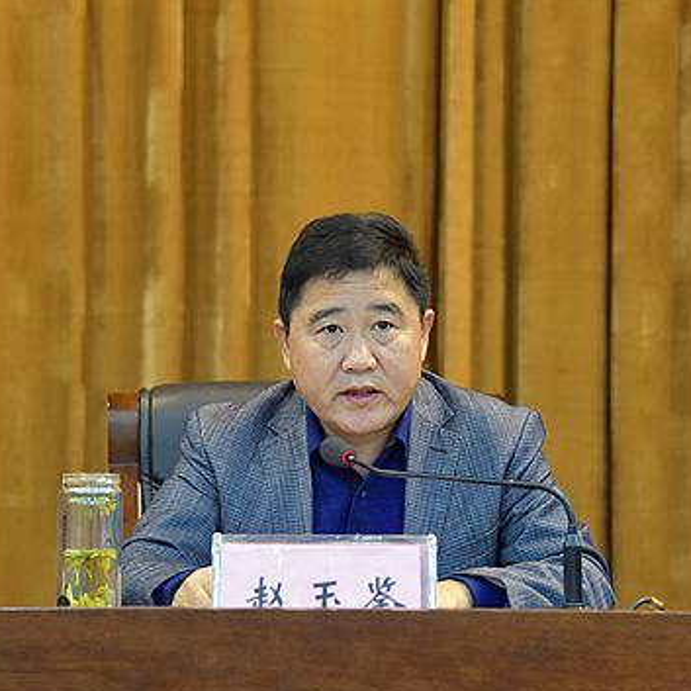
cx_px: 378
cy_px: 373
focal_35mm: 130
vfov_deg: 13.4
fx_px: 2936
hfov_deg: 13.4
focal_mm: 90
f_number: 5.3
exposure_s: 1/13
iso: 1600
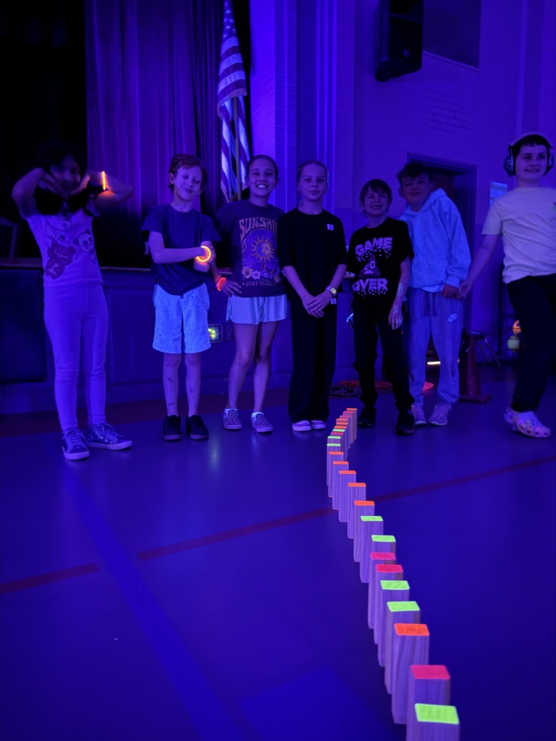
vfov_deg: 71.6
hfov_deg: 56.8
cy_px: 370
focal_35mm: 24
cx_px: 278
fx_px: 514
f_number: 1.78
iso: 3200
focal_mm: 6.76
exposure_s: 1/5
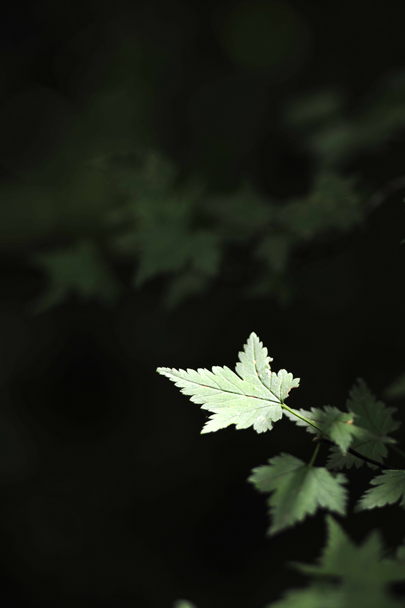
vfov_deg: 10.3
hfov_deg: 6.9
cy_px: 304
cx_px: 202
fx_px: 3379
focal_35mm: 200
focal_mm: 200
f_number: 2.8
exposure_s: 1/500
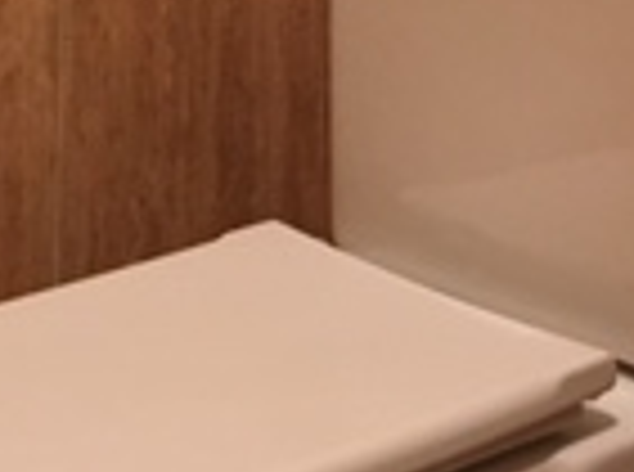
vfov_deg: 10.2
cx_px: 459
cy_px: -535
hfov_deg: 14.9
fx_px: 2411
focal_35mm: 132
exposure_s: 1/33
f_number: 2.2
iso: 160
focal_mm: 4.15
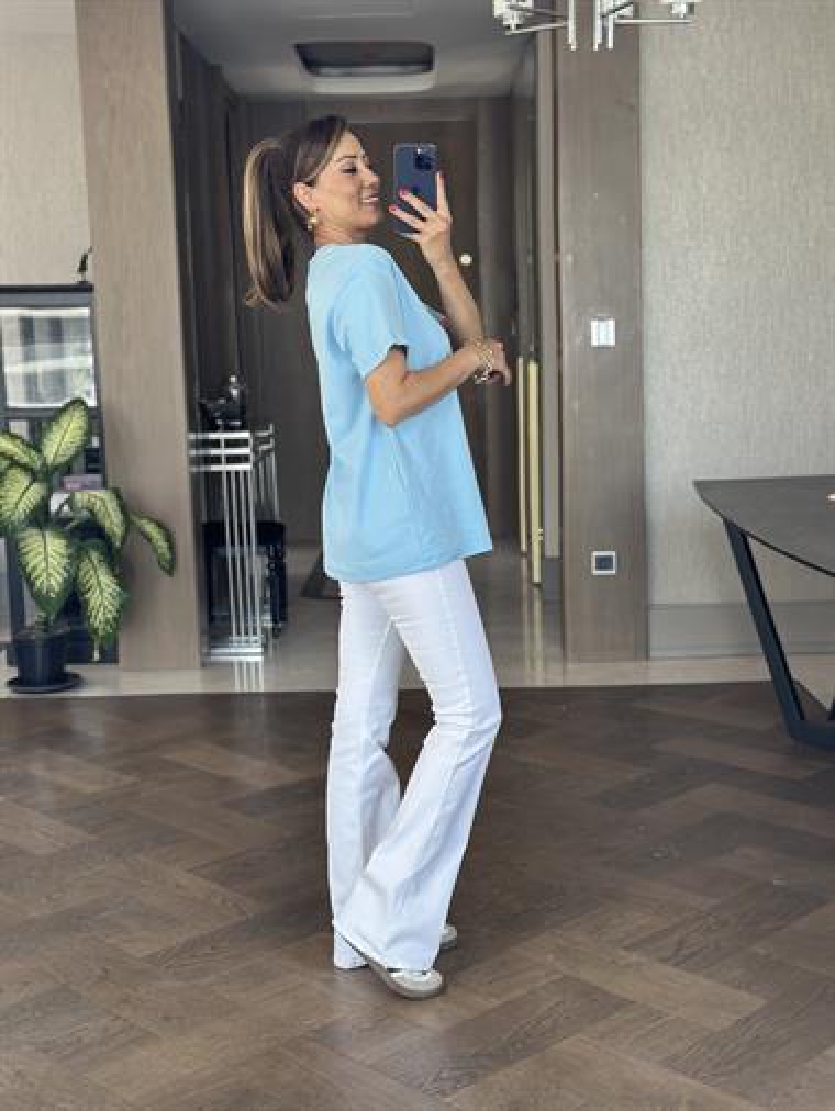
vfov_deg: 39.6
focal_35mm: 48
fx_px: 1542
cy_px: 556
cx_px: 418
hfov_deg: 30.3
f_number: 1.78
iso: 100
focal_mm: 6.86
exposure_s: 1/121
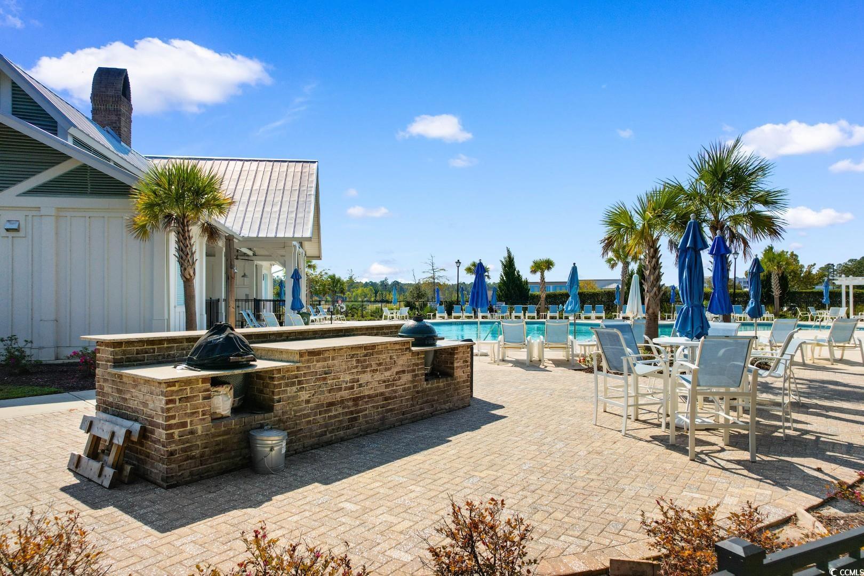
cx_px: 432
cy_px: 288
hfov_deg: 78.6
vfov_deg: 57.2
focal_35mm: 22
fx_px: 528
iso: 100
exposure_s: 1/500
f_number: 2.8
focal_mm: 8.38
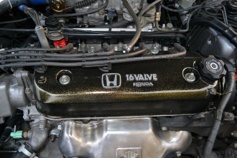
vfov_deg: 47.9
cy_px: 79
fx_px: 178
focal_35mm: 27
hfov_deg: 67.4
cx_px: 118
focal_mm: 18
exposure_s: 1/60
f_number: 3.5
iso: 720
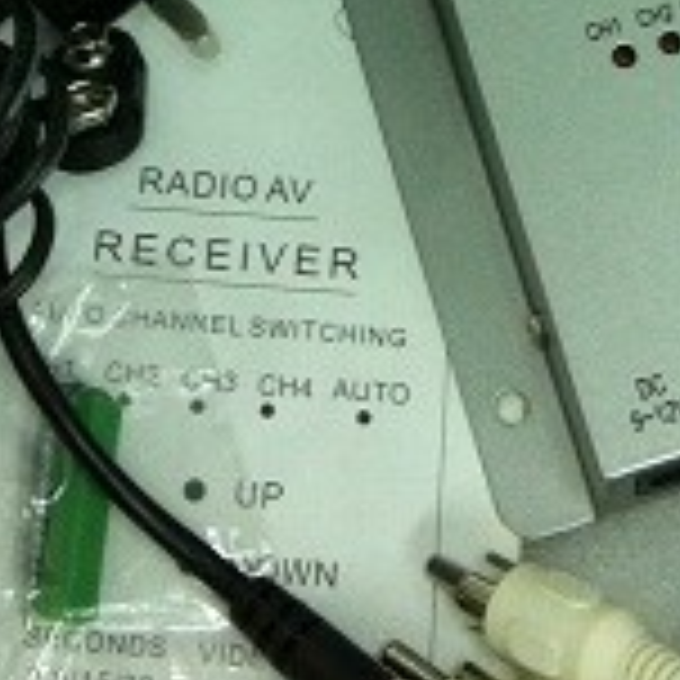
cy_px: -396
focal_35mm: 131
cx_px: 392
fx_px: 2911
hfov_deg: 13.3
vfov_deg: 12.5
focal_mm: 3.85
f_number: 2.8
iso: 100
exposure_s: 1/17
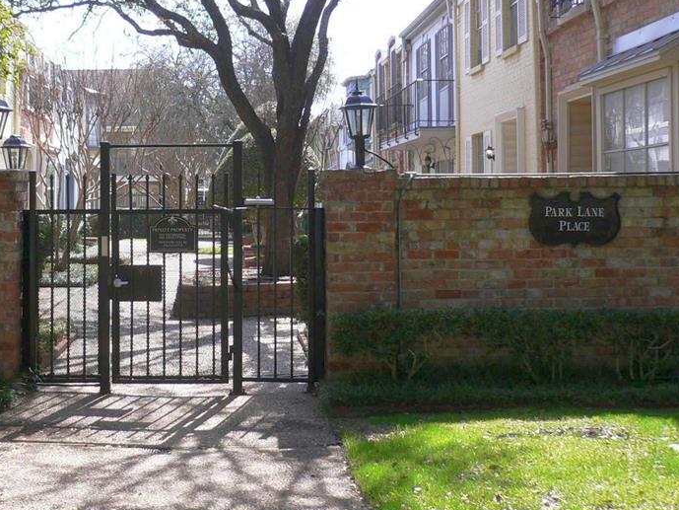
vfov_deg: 27.9
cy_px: 185
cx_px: 186
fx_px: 1020
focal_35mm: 52
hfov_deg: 36.1
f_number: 2.8
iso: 80
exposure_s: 1/250
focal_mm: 5.8
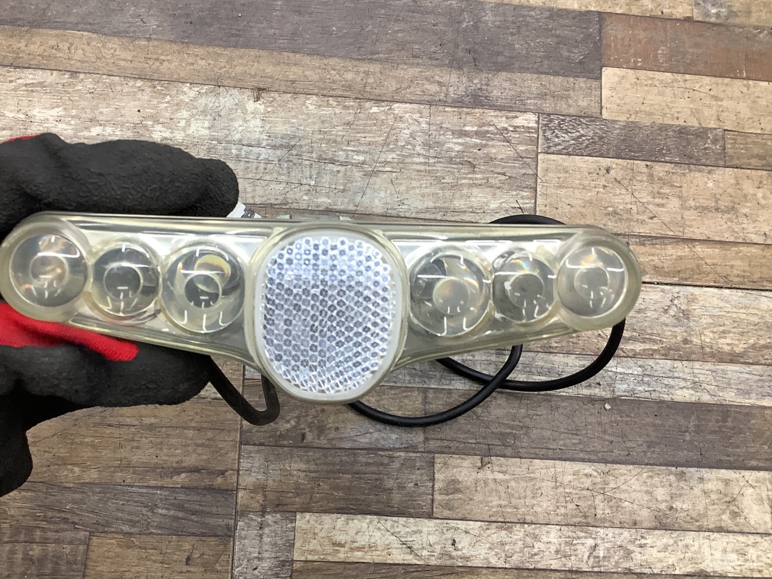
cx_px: 317
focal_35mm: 38
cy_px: 298
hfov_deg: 48.7
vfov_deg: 37.7
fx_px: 847
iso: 80
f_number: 2.4
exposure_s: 1/50
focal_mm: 3.3
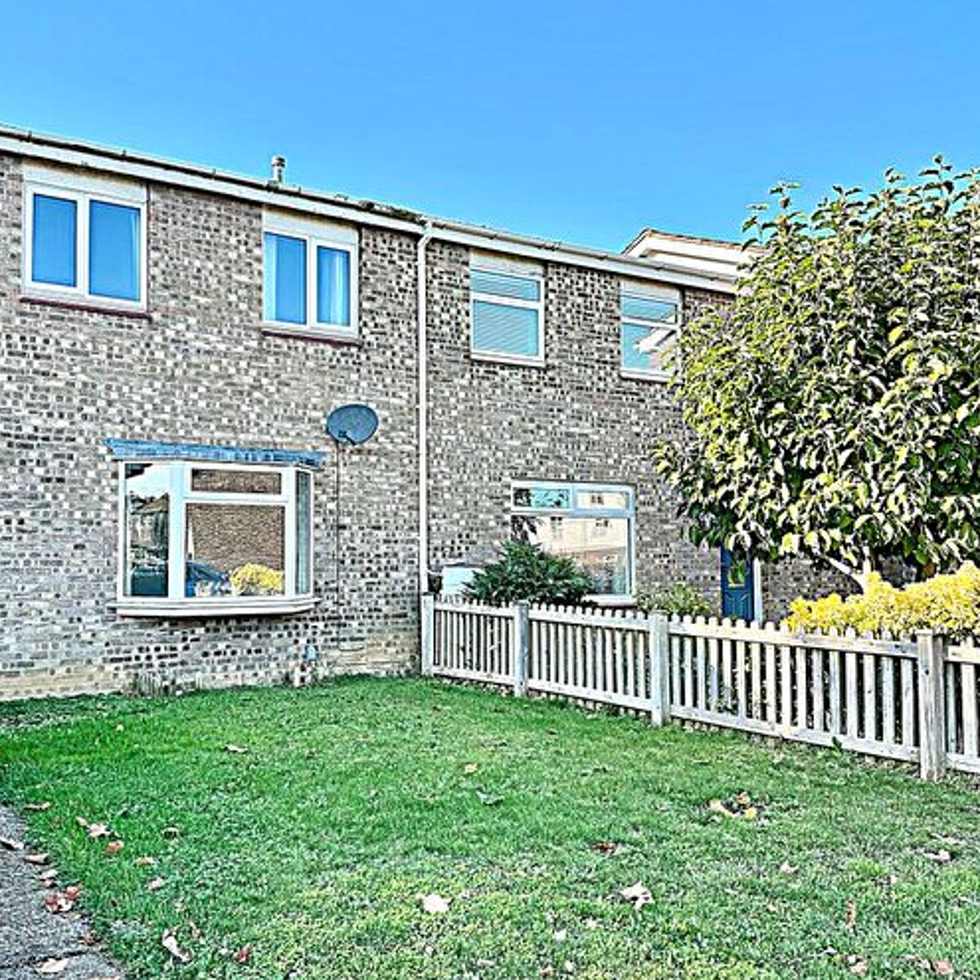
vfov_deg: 54.0
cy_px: 514
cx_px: 378
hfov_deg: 53.5
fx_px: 961
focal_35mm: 30
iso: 80
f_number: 1.78
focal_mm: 6.86
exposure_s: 1/1062
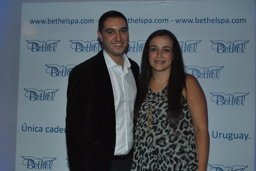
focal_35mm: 43
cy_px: 93
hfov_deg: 45.4
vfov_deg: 31.2
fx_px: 306
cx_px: 123
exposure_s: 1/80
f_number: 5.6
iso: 1400
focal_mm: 26
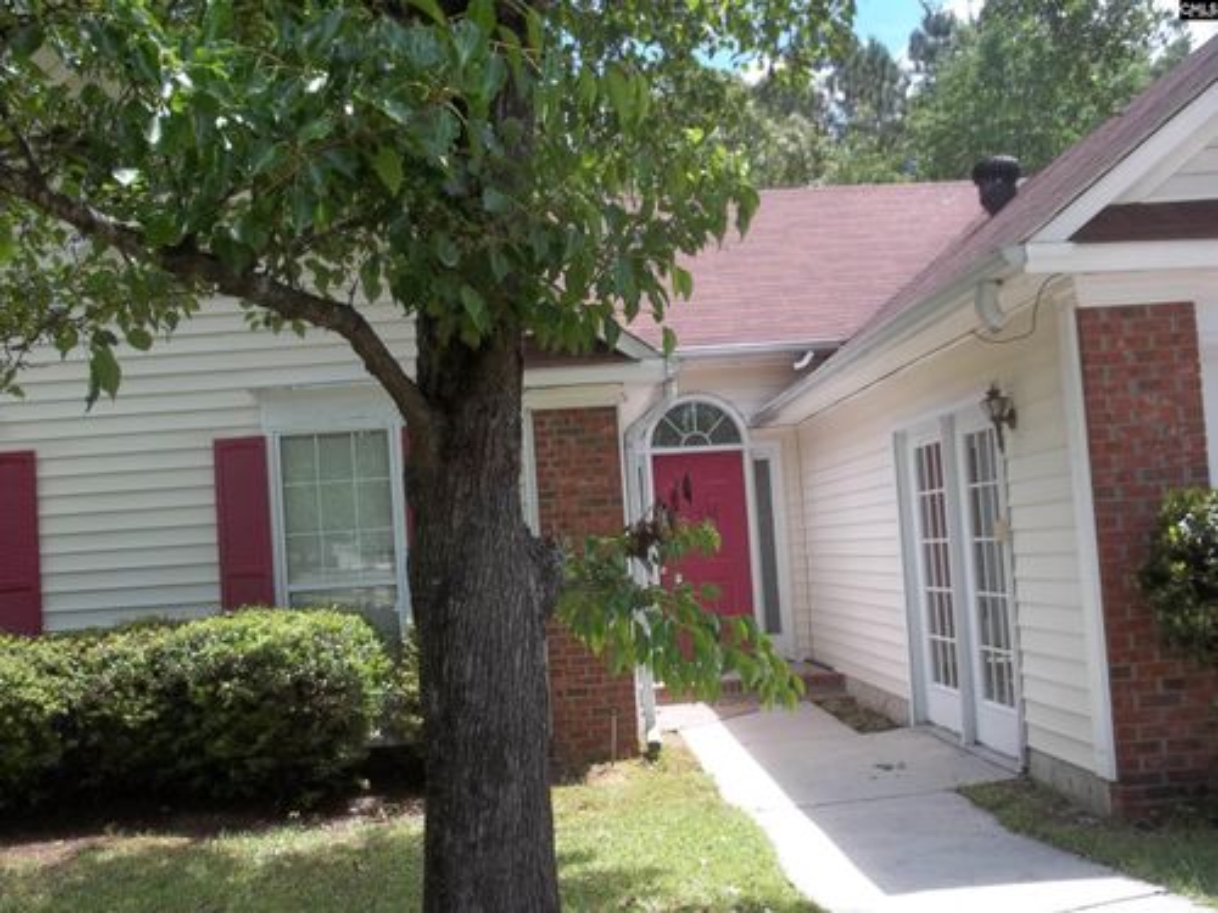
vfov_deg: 42.9
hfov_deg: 55.4
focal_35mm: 33
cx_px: 609
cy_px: 456
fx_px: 1161
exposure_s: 1/320
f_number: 3.3
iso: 64
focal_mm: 5.9
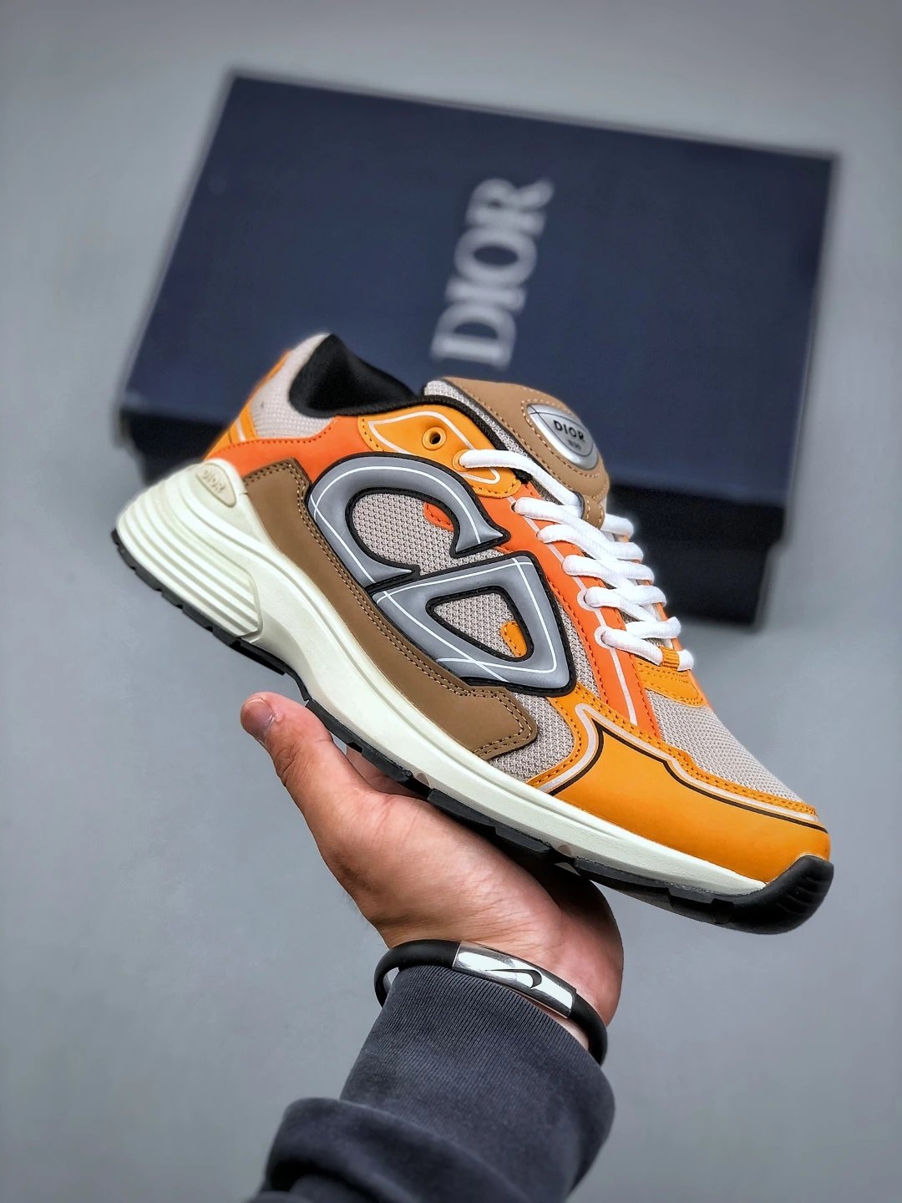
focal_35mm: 57
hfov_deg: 25.7
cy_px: 602
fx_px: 1980
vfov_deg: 33.8
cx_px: 451
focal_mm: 6.6
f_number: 2.8
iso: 20
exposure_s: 1/50
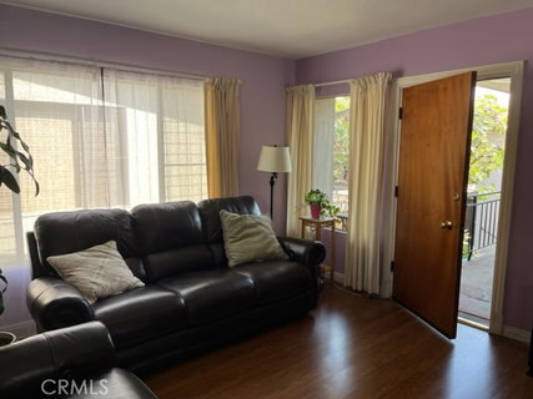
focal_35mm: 26
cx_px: 266
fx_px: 400
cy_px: 200
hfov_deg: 67.3
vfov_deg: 53.0
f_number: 1.6
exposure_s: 1/122
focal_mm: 5.1
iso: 32
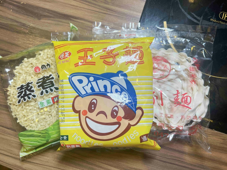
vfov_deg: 53.1
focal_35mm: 26
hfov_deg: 67.3
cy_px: 85
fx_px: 170
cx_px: 114
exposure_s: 1/120
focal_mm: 5.7
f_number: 1.5
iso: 40
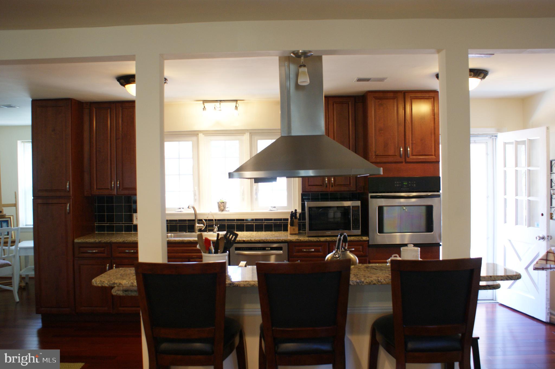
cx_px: 278
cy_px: 184
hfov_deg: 62.0
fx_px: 462
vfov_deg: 43.5
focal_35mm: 30
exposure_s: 1/20
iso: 400
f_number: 4
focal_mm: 20
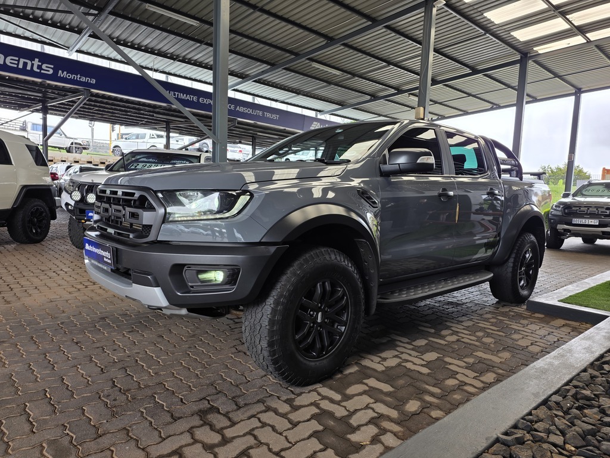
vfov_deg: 58.9
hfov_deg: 73.9
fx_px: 405
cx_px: 305
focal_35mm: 23
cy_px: 229
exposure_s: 1/51.4
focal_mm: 6.25
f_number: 1.7
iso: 20
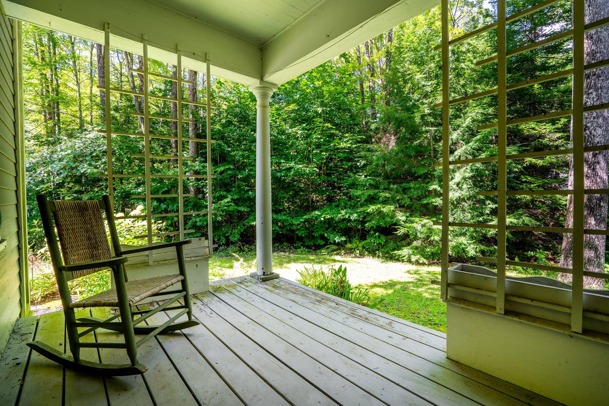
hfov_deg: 96.7
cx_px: 304
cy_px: 203
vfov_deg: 73.7
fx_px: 271
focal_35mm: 16
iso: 50
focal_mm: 16
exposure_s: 1/15
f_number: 9
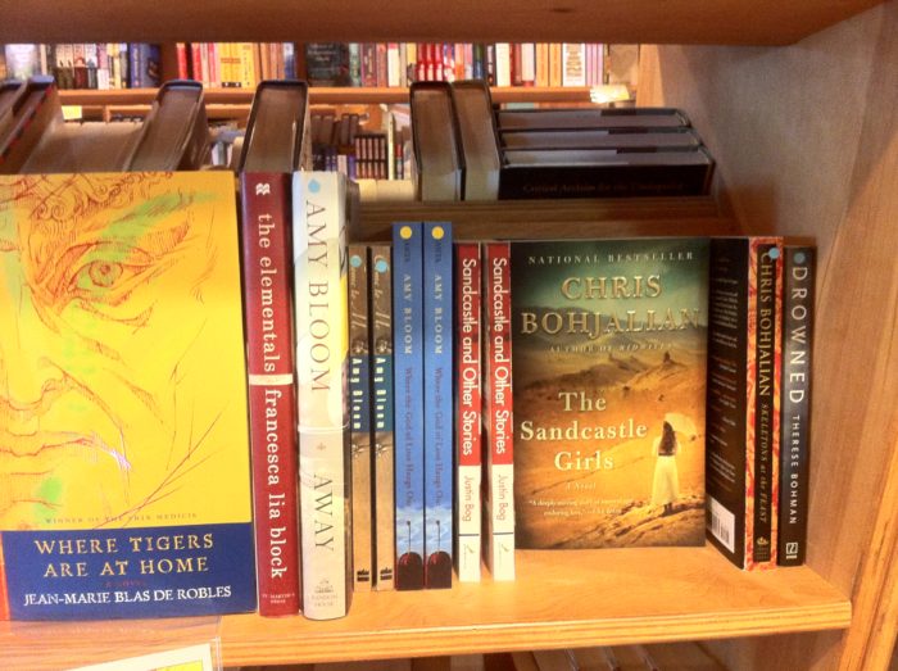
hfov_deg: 52.7
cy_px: 336
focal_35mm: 35
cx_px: 449
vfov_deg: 40.6
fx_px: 907
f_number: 2.8
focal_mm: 3.85
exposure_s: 1/15
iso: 320
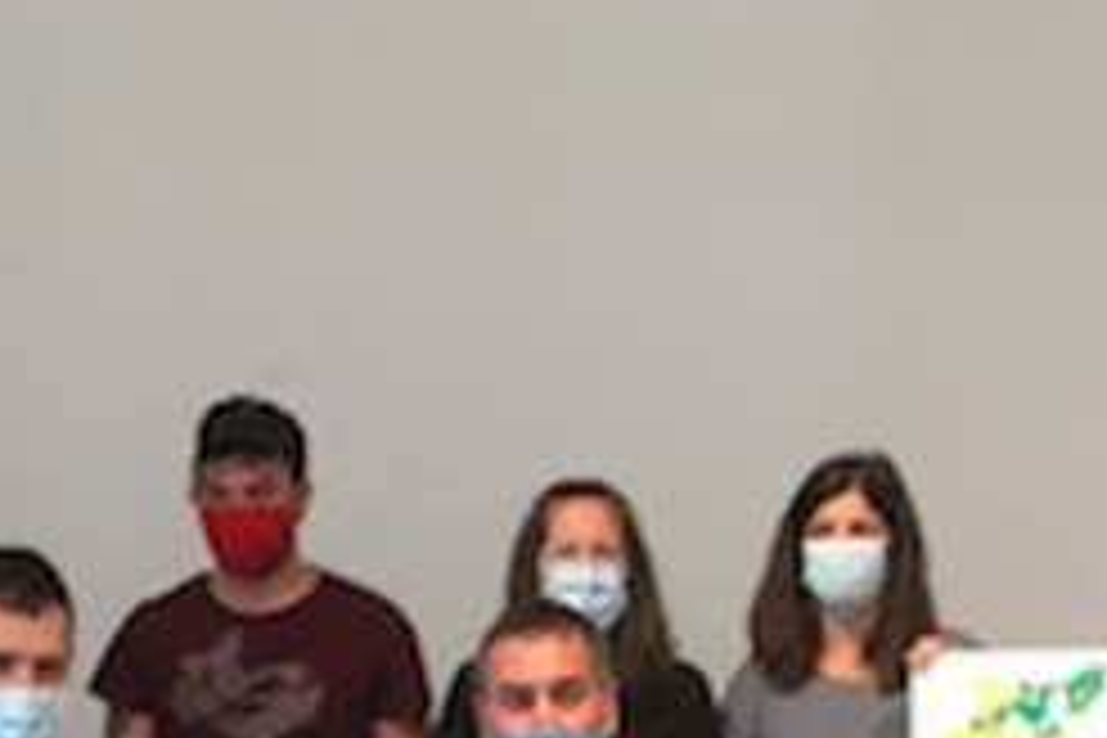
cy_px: 1105
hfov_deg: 22.9
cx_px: 472
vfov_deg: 14.4
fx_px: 2737
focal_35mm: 89
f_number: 2.2
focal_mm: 4.15
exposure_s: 1/33
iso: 125
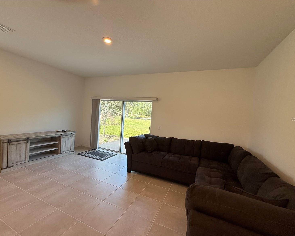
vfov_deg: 84.0
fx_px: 131
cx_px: 149
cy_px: 119
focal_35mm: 15
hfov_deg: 96.8
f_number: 2.2
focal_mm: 2.22
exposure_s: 1/120
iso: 80
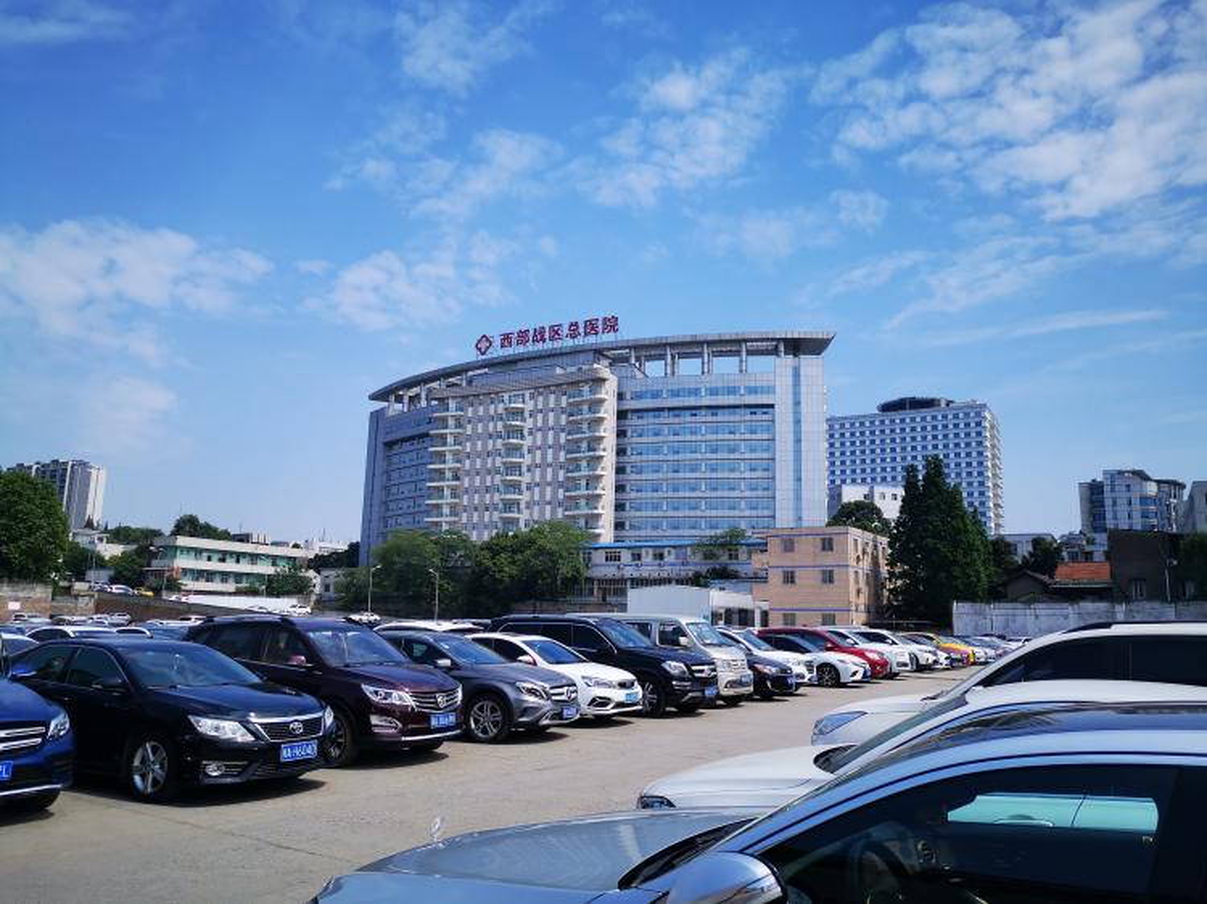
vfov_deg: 51.3
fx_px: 941
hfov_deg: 65.3
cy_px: 452
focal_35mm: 27
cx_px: 604
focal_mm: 4.75
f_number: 1.8
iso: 50
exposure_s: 1/3333
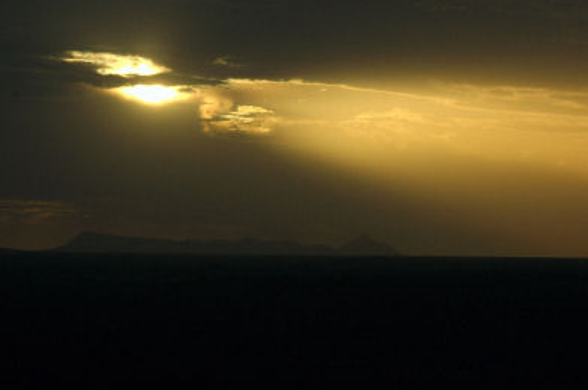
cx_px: 440
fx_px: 3959
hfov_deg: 8.5
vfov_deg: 5.6
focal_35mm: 243
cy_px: 101
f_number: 9.5
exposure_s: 1/350
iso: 200
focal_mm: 105
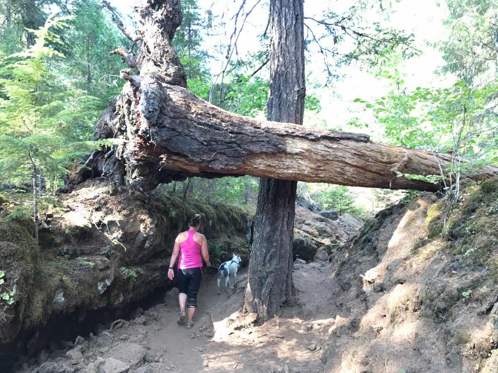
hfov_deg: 63.4
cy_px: 186
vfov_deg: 49.7
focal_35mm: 28
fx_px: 403
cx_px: 249
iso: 25
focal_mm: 3.99
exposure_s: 1/60
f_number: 1.8
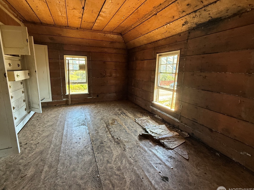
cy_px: 90
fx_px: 117
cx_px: 118
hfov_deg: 94.4
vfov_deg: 78.0
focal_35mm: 16
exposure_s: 1/99
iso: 320
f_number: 2.2
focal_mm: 2.22
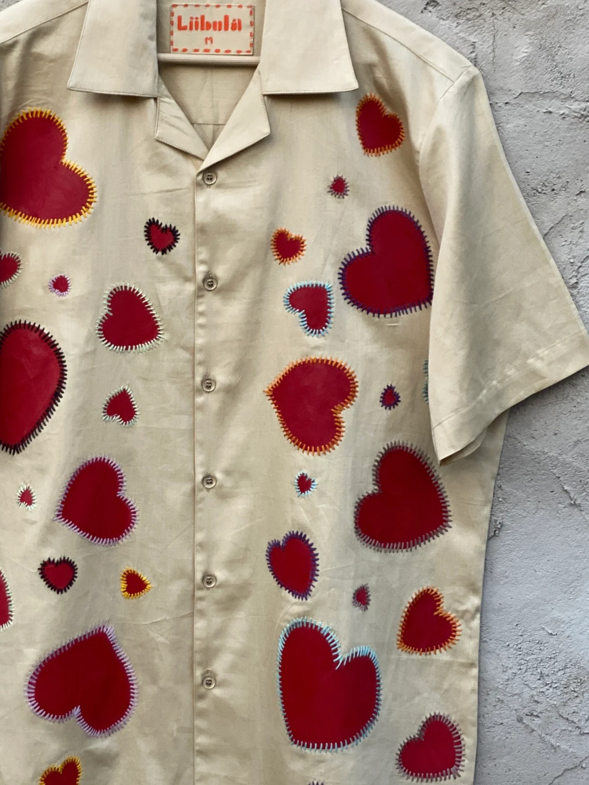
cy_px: 369
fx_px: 1837
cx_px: 182
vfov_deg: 24.1
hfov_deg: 18.2
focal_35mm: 81
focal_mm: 6
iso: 80
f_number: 2
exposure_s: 1/122
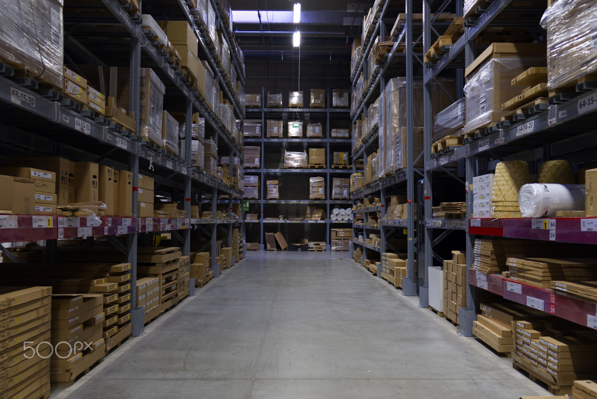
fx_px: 448
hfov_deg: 67.3
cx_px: 298
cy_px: 200
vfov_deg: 48.0
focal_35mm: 27
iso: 800
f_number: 2.8
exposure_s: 1/27
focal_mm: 18
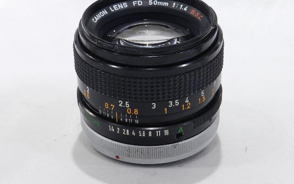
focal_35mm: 90
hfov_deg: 23.0
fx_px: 721
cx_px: 147
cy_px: 73
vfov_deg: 14.5
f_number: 4.4
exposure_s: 1/60
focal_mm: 14.9
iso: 800
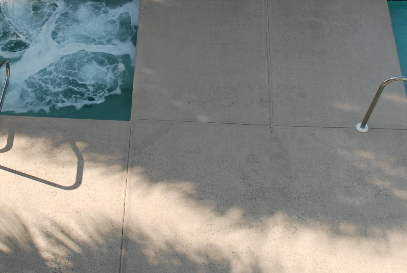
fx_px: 826
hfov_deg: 27.1
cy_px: 100
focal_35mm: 73
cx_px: 83
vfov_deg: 18.7
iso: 100
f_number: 6.3
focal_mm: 24
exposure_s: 1/160
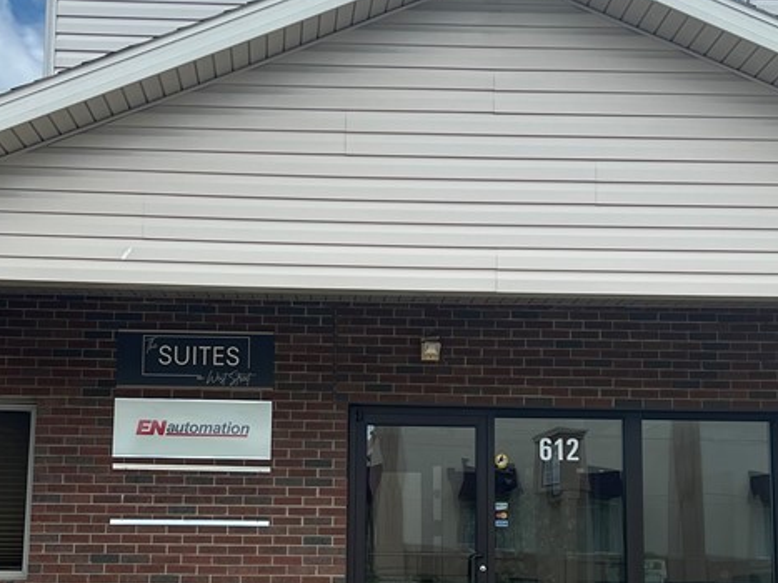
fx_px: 1281
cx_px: 355
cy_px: 401
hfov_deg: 33.8
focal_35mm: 57
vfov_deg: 25.5
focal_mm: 5.7
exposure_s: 1/1377
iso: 50
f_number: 1.5
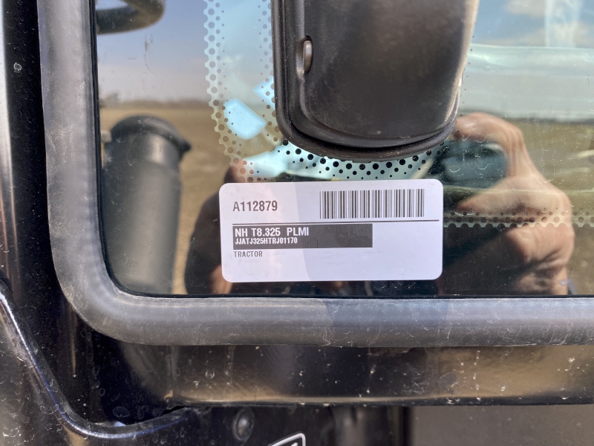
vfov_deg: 54.9
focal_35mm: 25
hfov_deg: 69.4
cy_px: 223
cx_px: 297
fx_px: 429
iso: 32
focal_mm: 4.25
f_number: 1.8
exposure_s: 1/313
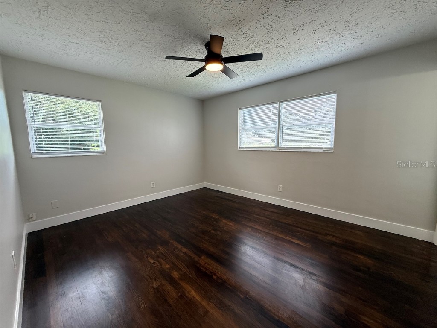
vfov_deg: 85.7
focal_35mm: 14
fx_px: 177
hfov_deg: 102.1
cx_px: 218
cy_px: 164
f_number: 2.2
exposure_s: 1/120
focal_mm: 2.22
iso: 125
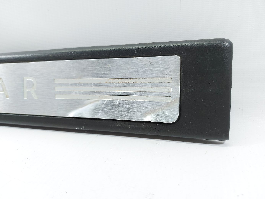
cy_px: 100
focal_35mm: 24
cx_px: 132
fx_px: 184
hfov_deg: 71.6
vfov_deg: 56.8
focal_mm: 5.23
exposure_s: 1/50
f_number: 1.8
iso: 80
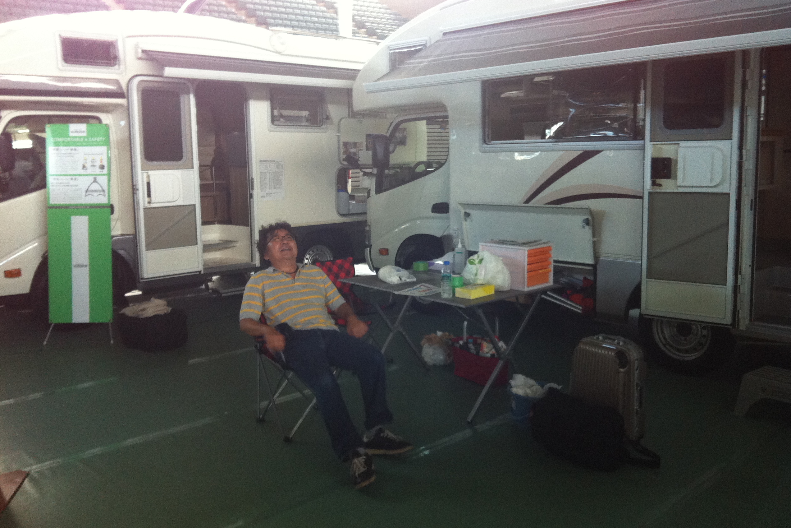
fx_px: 813
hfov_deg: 51.9
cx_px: 396
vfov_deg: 35.9
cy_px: 255
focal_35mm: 37
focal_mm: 3.85
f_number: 2.8
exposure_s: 1/15
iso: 160
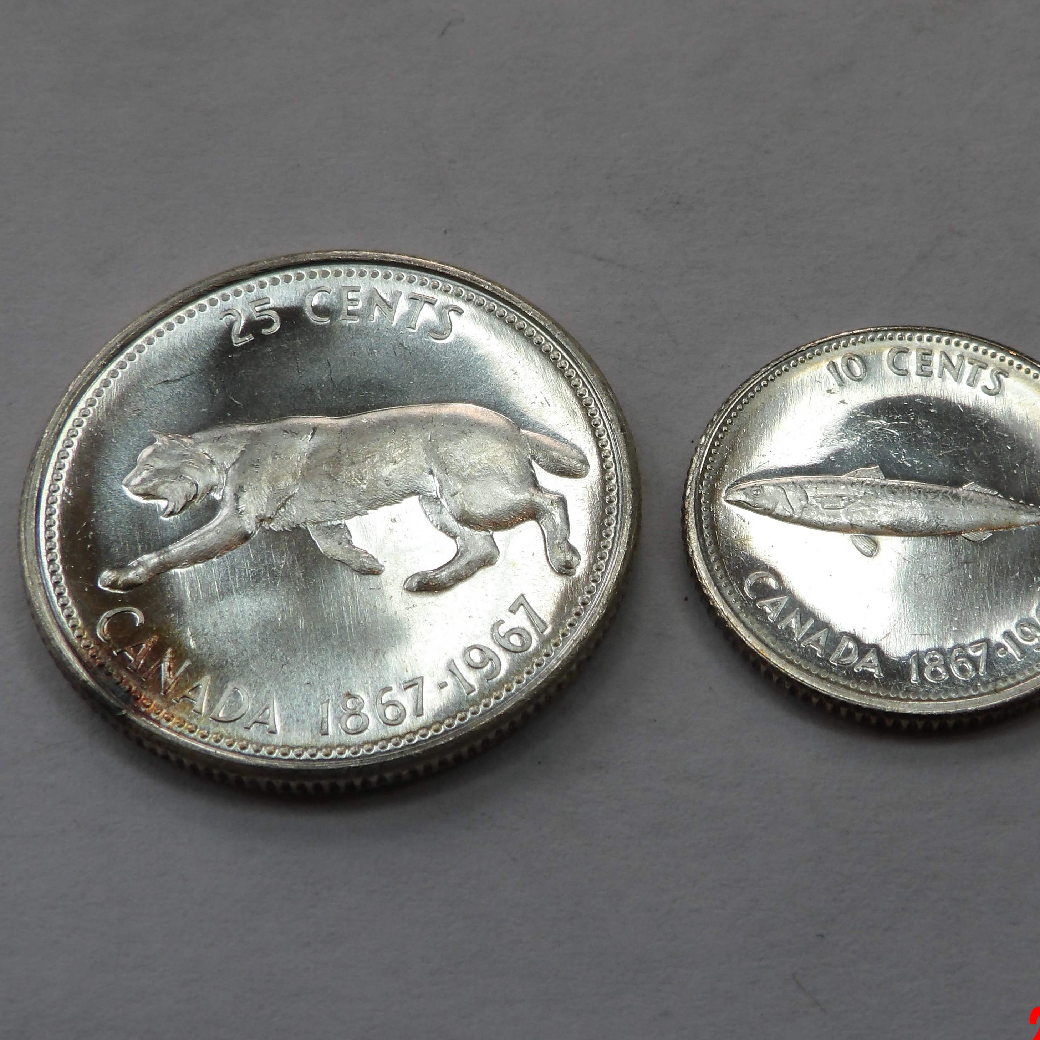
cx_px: 658
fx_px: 2243
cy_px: 492
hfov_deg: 26.0
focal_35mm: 66
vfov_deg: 26.1
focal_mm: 7.6
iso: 100
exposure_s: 1/122
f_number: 4.9
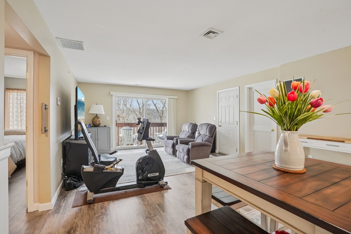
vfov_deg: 73.8
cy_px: 117
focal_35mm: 16
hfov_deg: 96.7
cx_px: 176
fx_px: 156
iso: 640
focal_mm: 16
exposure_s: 1/30
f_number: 8
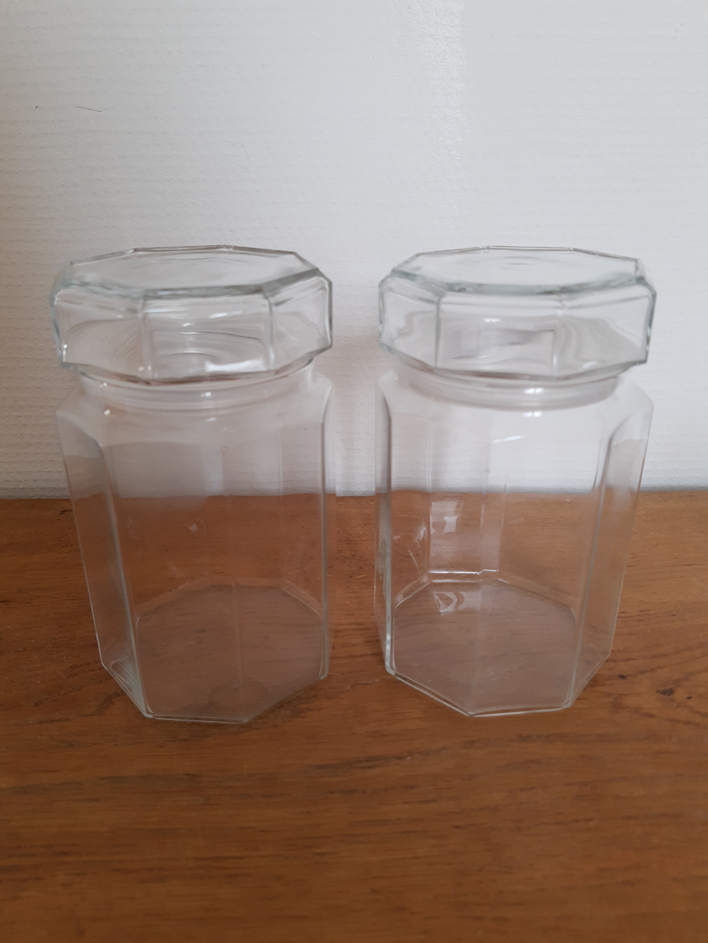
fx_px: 709
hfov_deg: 53.1
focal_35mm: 26
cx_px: 354
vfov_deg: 67.3
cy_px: 472
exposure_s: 1/100
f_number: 1.7
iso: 49
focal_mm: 4.75
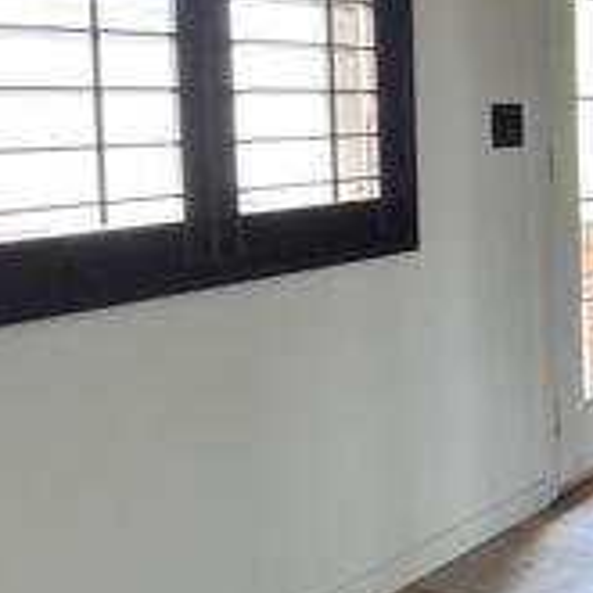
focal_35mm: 48
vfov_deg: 34.7
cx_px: 942
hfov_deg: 24.8
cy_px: 155
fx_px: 930
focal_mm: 2.22
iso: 1000
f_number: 2.2
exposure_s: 1/60
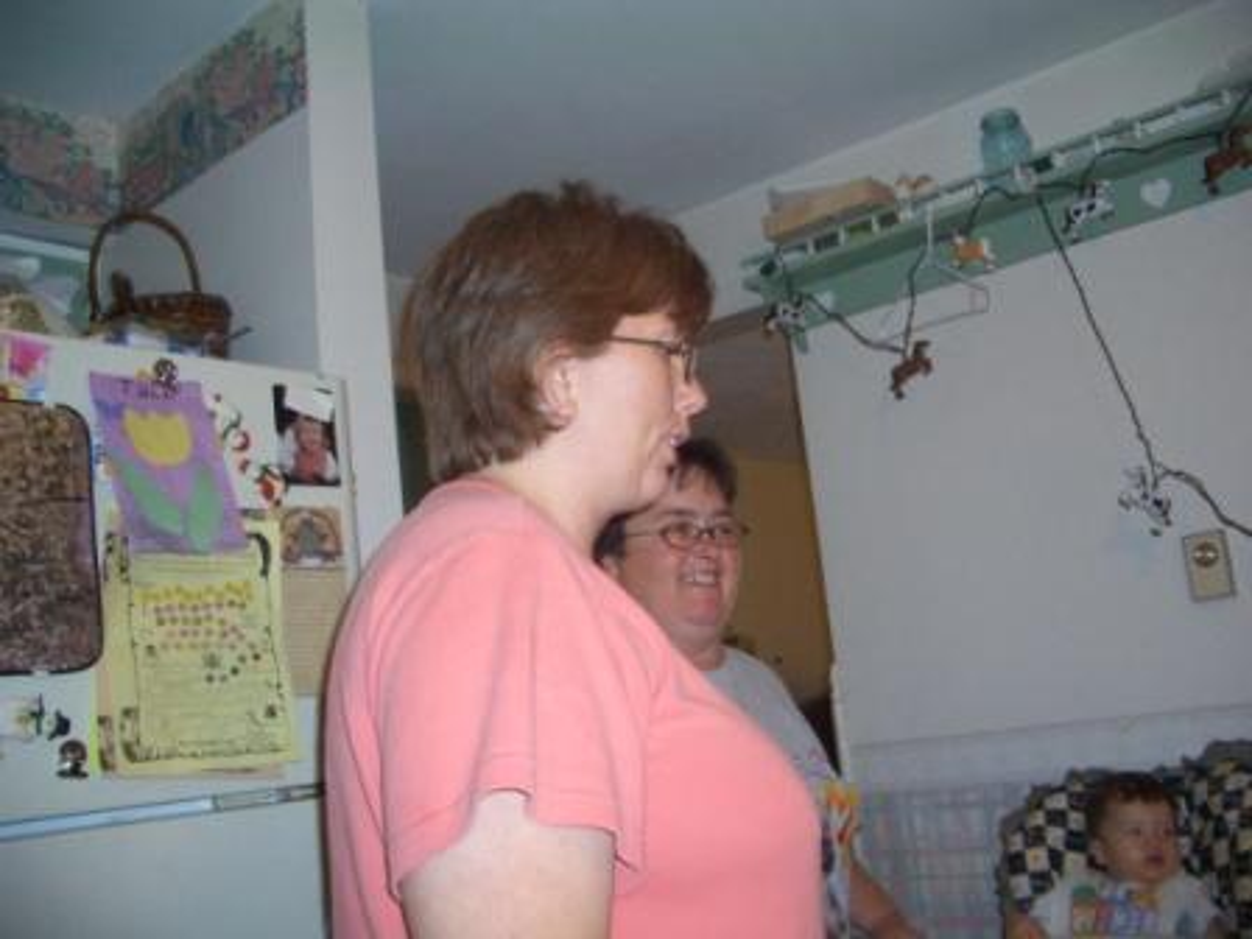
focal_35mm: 35
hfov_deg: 52.6
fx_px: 1266
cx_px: 626
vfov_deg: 40.7
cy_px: 470
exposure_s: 1/60
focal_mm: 5.8
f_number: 2.6
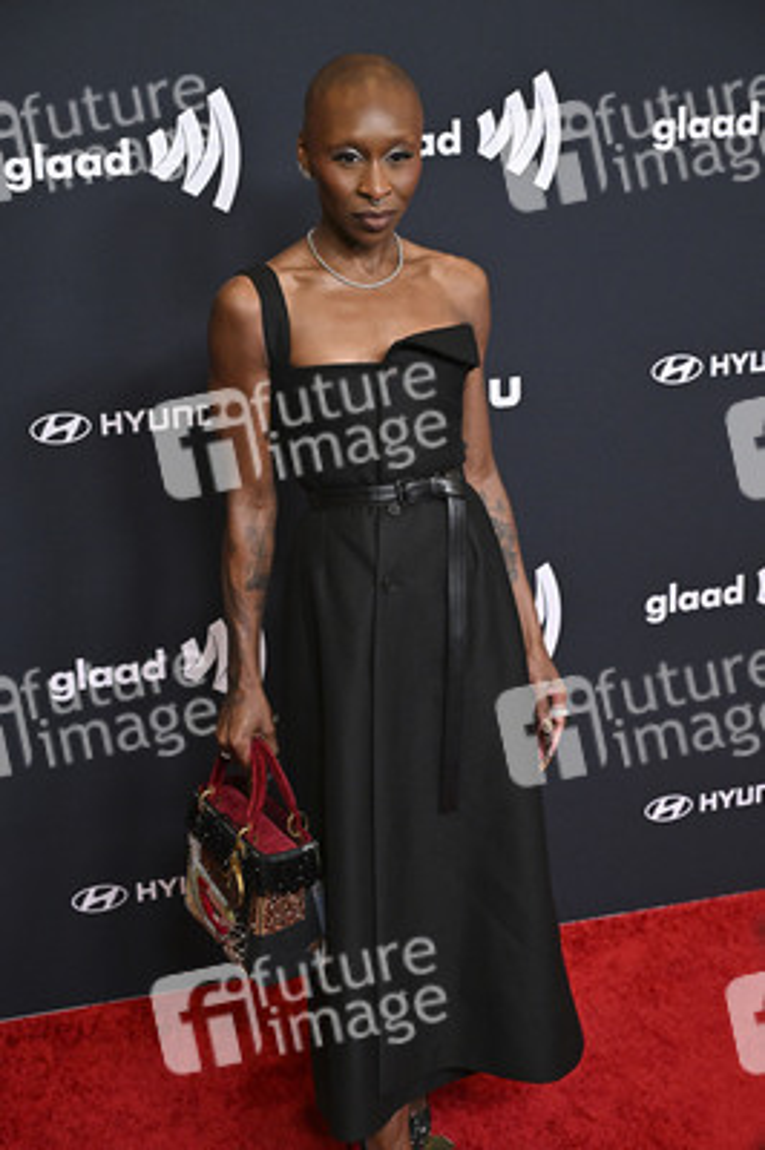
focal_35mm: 59
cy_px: 575
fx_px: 1884
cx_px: 382
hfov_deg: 23.0
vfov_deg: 34.0
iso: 4000
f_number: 5.6
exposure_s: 1/250
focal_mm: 59
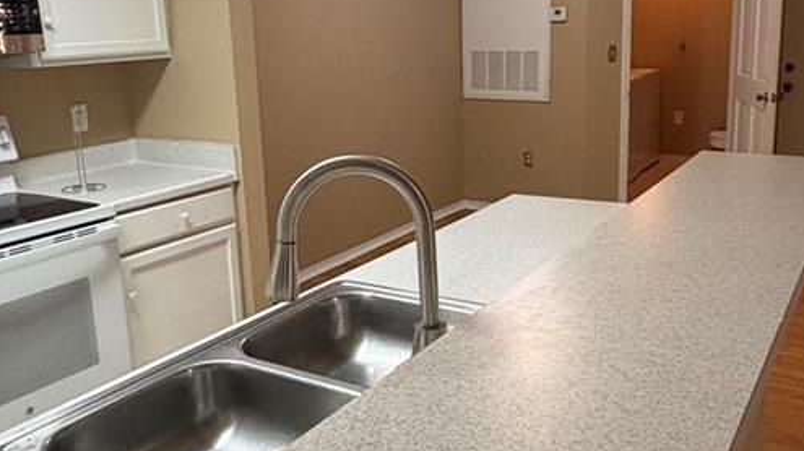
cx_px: 416
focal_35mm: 37
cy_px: 196
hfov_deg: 54.0
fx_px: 789
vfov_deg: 31.9
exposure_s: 1/60
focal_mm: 2.22
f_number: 2.2
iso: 320
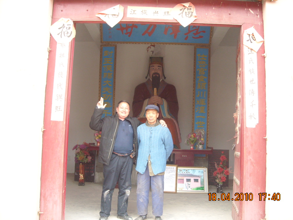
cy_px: 110
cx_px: 146
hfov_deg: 52.6
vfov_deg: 40.7
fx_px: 296
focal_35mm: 35
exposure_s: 1/60
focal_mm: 5.7
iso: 208
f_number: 2.8
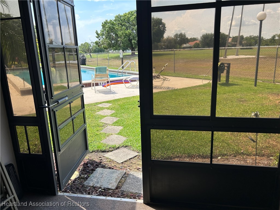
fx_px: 210
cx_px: 140
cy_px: 105
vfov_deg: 53.1
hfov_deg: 67.3
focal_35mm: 26
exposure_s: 1/1183
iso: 50
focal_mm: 5.7
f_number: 1.5
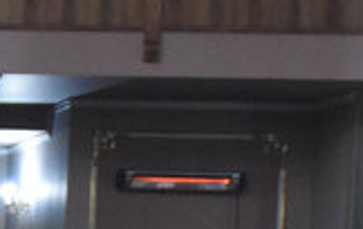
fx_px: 2102
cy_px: 412
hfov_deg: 8.5
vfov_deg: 6.1
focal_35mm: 212
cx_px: -654
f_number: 3.5
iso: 4000
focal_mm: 22
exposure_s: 1/125
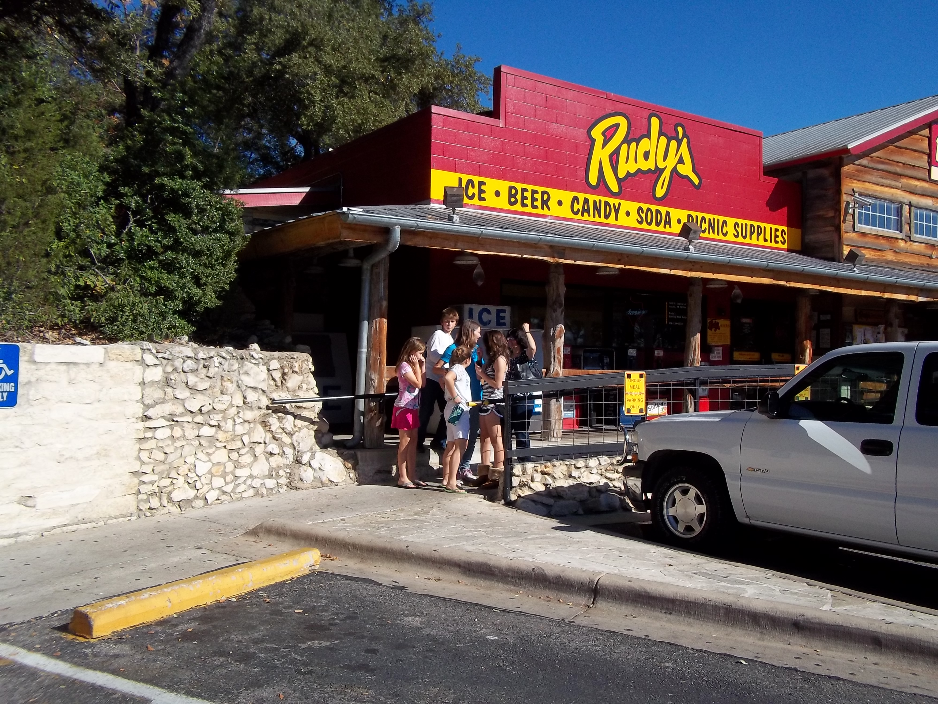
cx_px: 469
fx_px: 867
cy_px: 352
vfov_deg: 44.2
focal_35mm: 32
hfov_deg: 56.8
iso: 80
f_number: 5.5
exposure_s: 1/640
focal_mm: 5.7
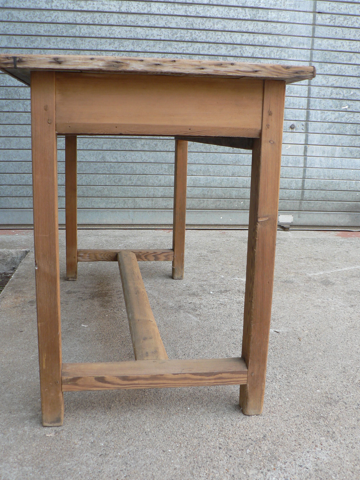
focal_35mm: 39
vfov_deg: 47.8
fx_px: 541
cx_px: 188
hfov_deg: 36.8
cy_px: 258
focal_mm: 6
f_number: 2.8
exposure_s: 1/100
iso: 80
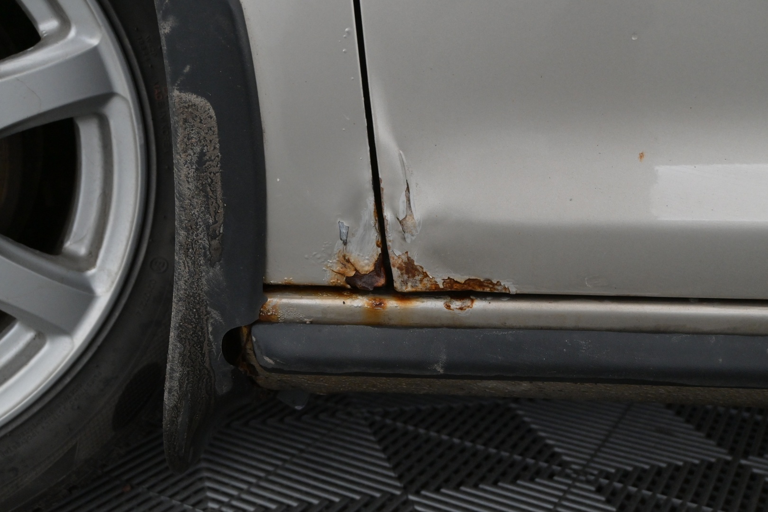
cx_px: 384
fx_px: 832
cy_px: 256
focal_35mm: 39
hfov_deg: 49.6
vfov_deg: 34.2
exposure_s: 1/100
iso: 2500
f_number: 5
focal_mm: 26
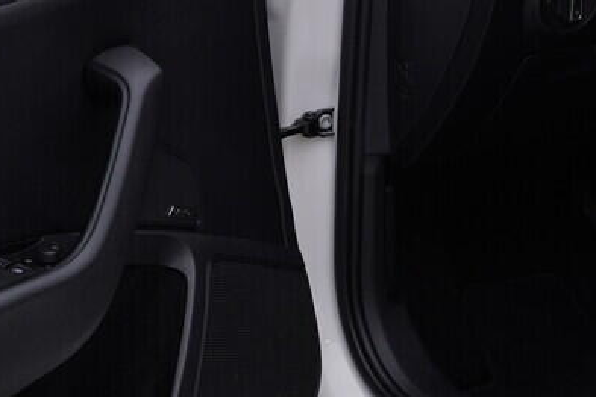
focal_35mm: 132
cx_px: 347
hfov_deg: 15.5
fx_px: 2185
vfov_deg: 10.3
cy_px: 35
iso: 125
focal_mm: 24
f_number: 4.5
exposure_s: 1/80
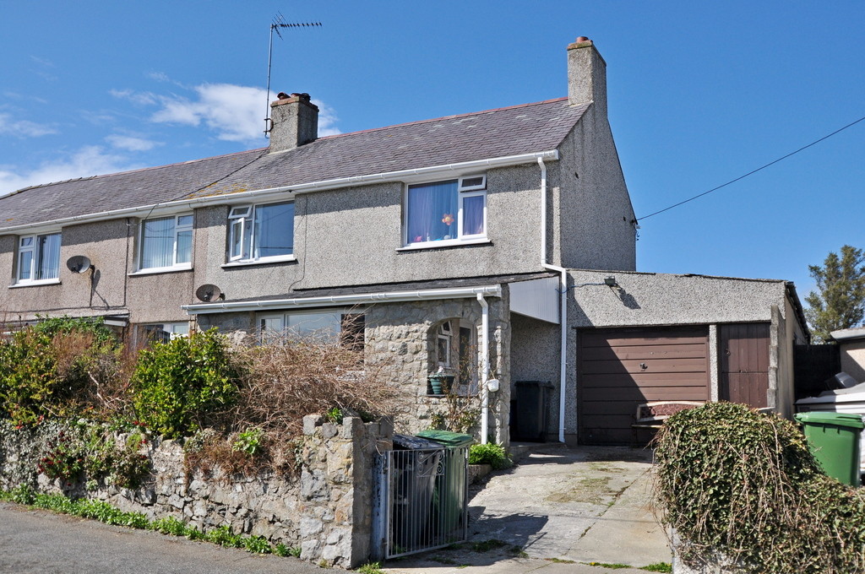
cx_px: 432
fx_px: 864
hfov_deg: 53.2
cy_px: 287
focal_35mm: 36
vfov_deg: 36.8
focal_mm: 24
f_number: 10
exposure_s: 1/500
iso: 200
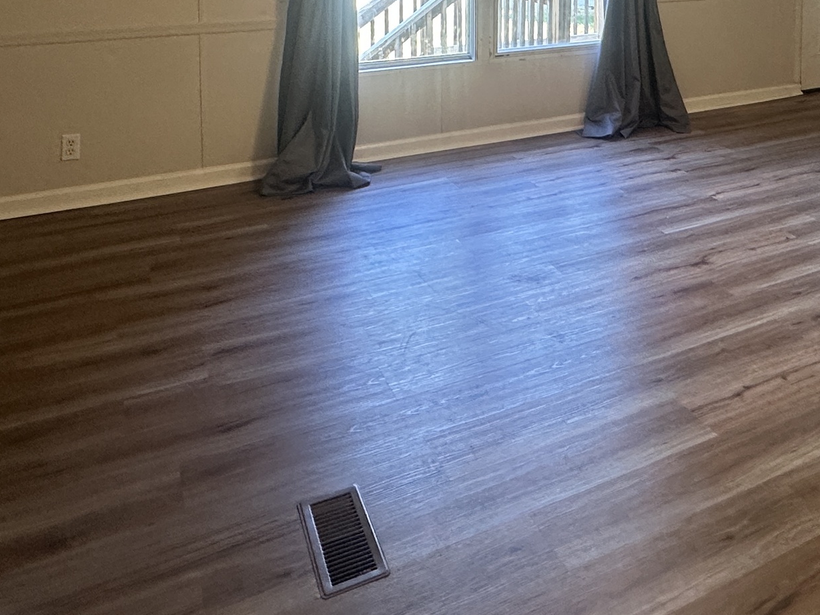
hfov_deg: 51.4
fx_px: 829
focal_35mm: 35
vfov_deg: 35.0
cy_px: -61
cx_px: 563
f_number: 2.2
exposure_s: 1/120
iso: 200
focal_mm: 2.22
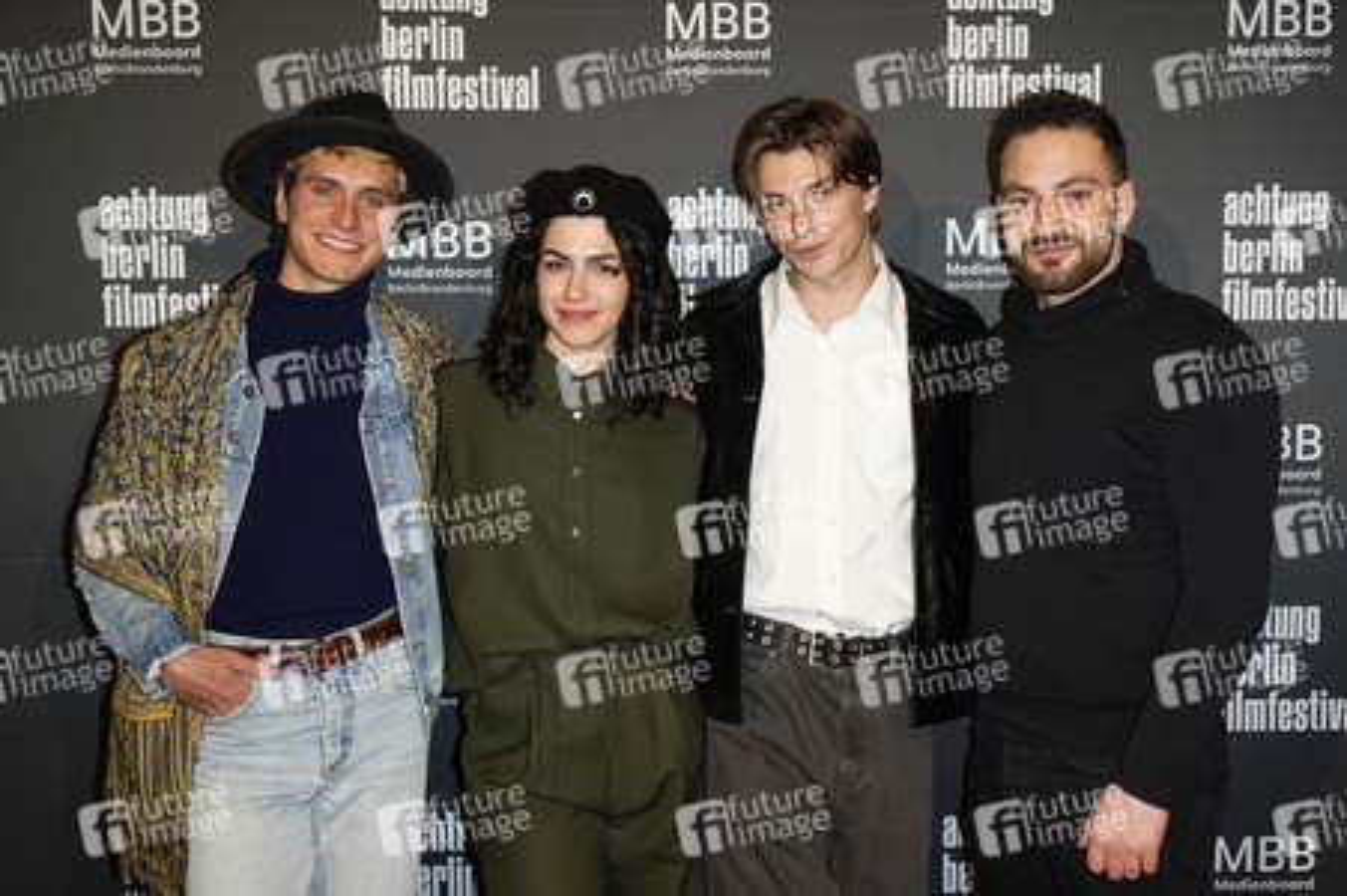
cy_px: 448
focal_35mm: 41
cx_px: 674
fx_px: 1533
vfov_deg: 32.6
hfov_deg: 47.4
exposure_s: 1/80
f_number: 5.6
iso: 320
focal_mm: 41
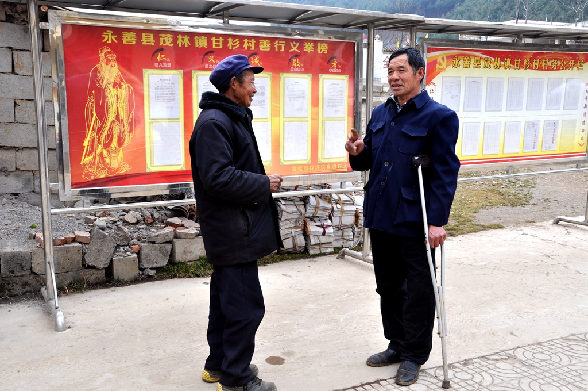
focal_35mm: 39
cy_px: 196
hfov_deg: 49.6
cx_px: 294
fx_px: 636
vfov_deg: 34.1
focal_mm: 26
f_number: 8
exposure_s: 1/250
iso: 200
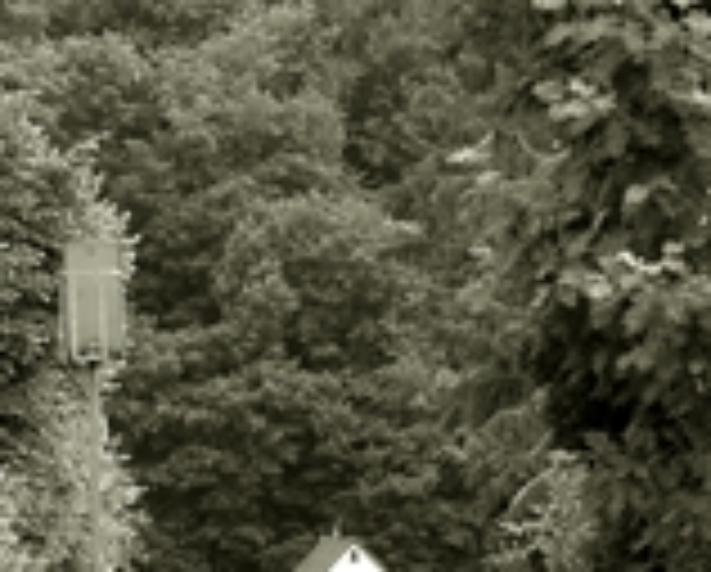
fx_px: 12881
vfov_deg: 2.5
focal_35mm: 611
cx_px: 346
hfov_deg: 3.2
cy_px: 991
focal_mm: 27.8
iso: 100
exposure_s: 1/125
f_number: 3.2
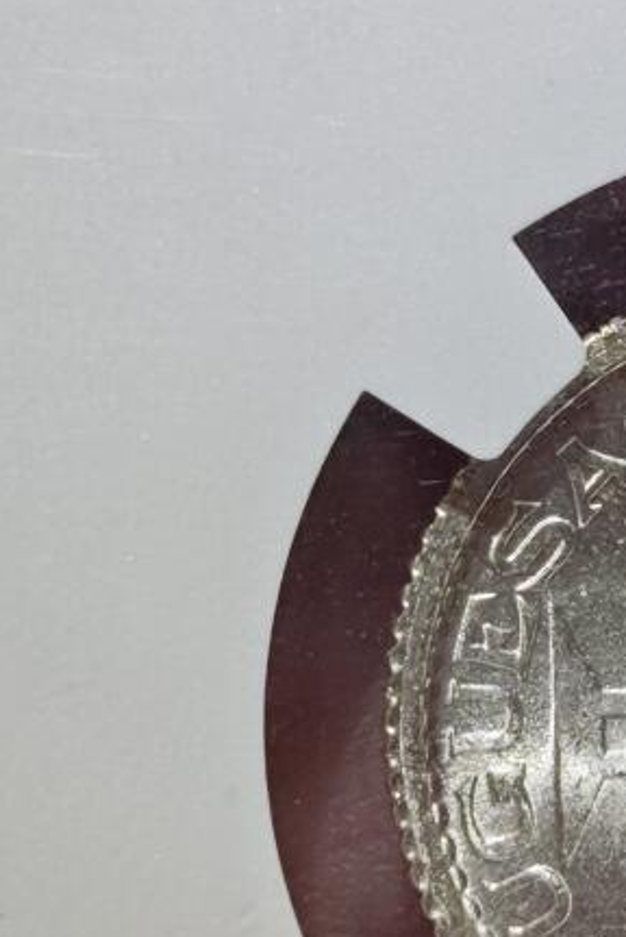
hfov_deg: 6.3
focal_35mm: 217
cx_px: 874
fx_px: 5651
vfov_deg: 9.5
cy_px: 609
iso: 50
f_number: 1.63
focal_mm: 5.85
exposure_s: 1/100
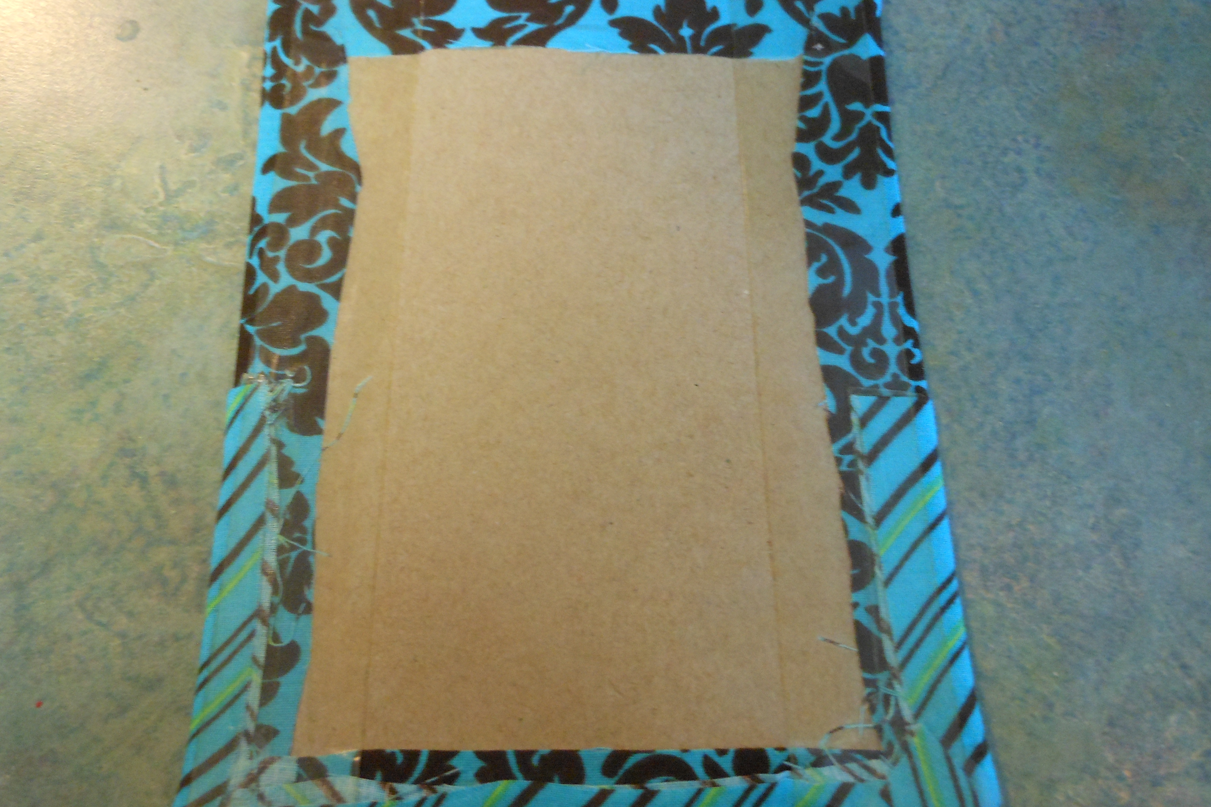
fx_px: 1177
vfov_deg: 37.8
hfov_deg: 54.4
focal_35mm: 35
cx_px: 600
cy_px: 414
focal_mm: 5.9
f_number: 4
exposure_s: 1/8
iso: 500
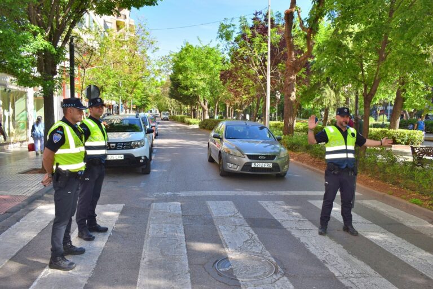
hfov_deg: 67.4
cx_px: 216
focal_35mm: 27
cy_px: 144
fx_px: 325
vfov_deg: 47.9
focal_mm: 18
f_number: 5.6
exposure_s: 1/125
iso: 100
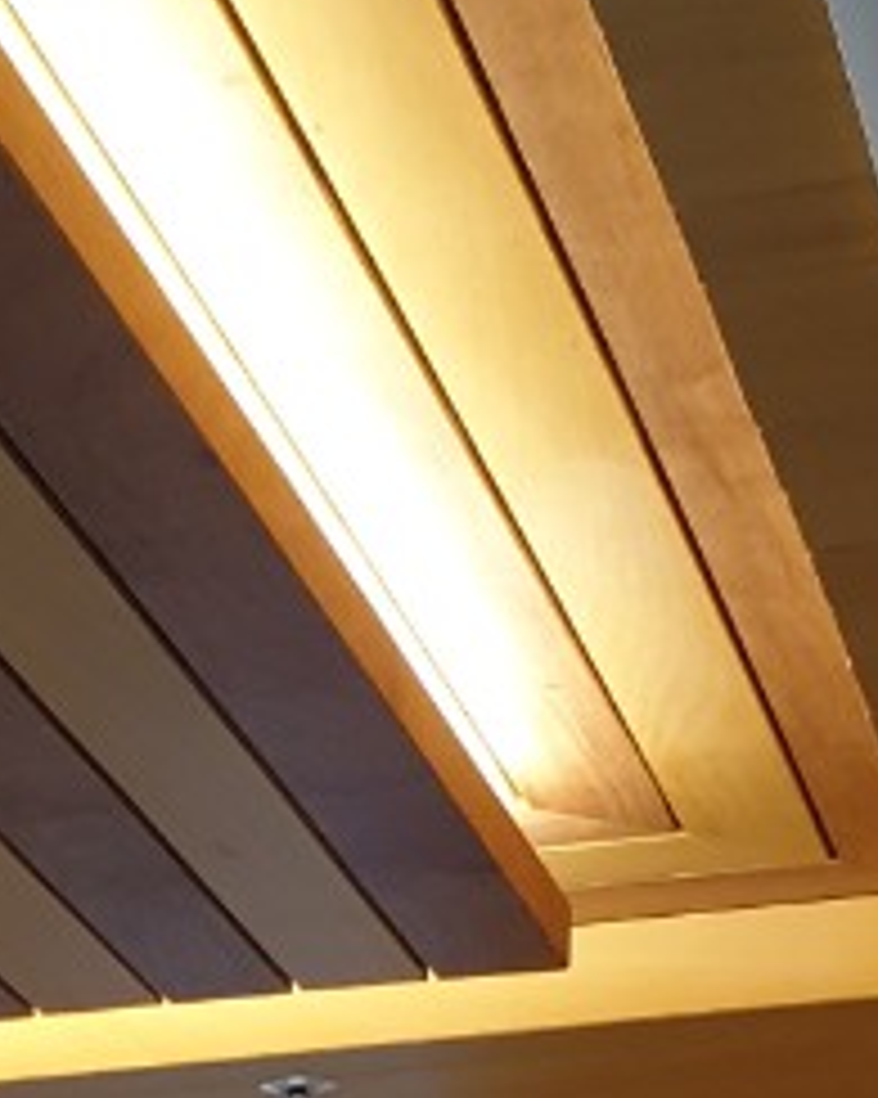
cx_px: -396
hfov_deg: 11.2
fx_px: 4323
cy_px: 2160
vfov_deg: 12.8
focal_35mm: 133
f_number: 2.4
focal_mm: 4.3
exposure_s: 1/60.2
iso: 125
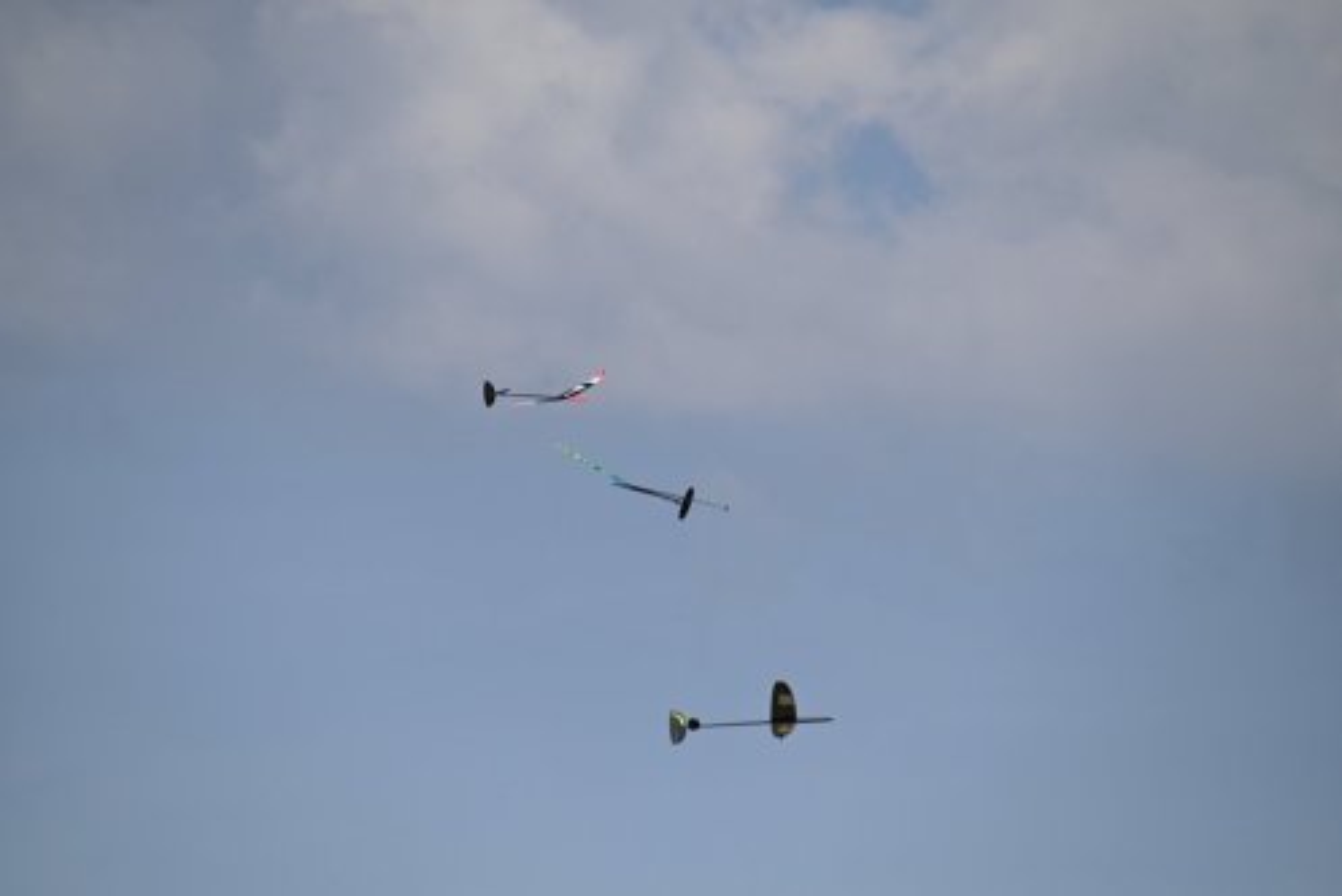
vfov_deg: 3.4
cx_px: 671
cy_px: 448
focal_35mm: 400
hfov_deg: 5.2
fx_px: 14919
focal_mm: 400
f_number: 8
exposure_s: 1/4000
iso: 640
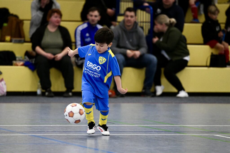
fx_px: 1278
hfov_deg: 10.3
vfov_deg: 6.9
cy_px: 76
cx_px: 115
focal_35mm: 200
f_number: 2.8
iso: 8000
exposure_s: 1/1600
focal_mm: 200
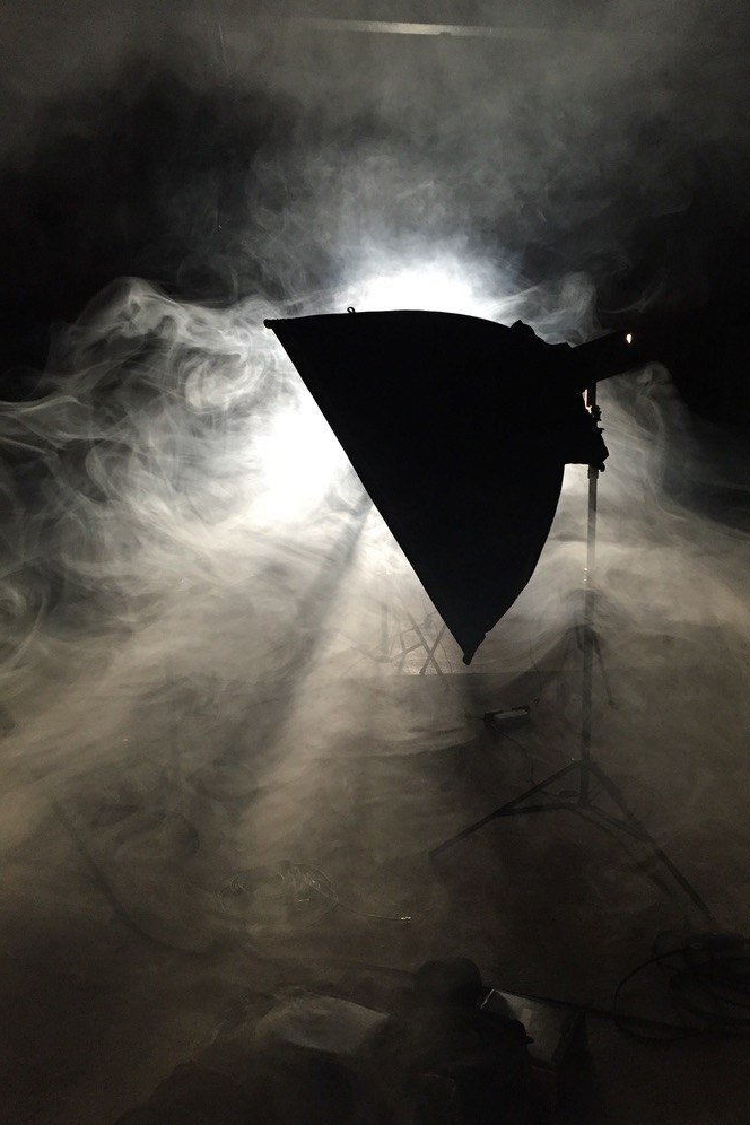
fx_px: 969
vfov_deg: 60.3
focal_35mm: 31
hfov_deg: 42.2
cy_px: 577
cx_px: 429
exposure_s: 1/20
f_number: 2.2
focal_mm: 4.15
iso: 250
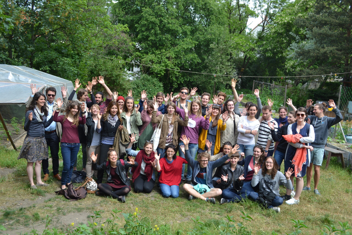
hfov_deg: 53.1
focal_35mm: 36
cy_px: 118
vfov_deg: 36.9
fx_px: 352
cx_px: 176
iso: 100
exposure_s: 1/160
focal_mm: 24
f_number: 6.3
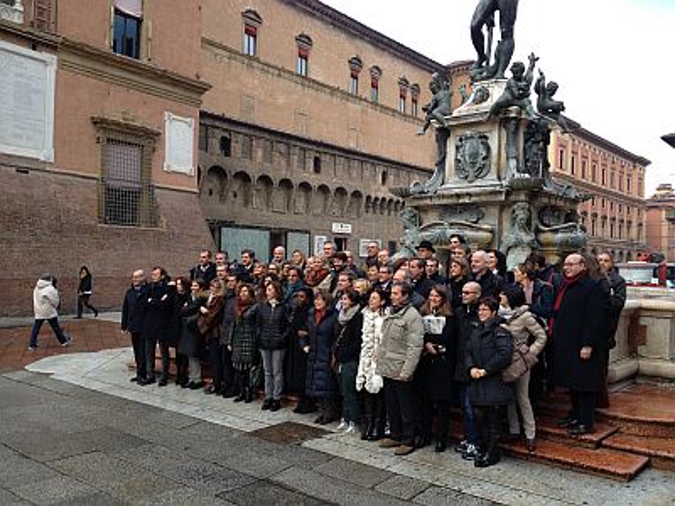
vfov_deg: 40.7
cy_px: 253
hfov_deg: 52.6
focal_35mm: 35
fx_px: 682
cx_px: 338
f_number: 2.4
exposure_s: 1/368
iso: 50
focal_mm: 4.28
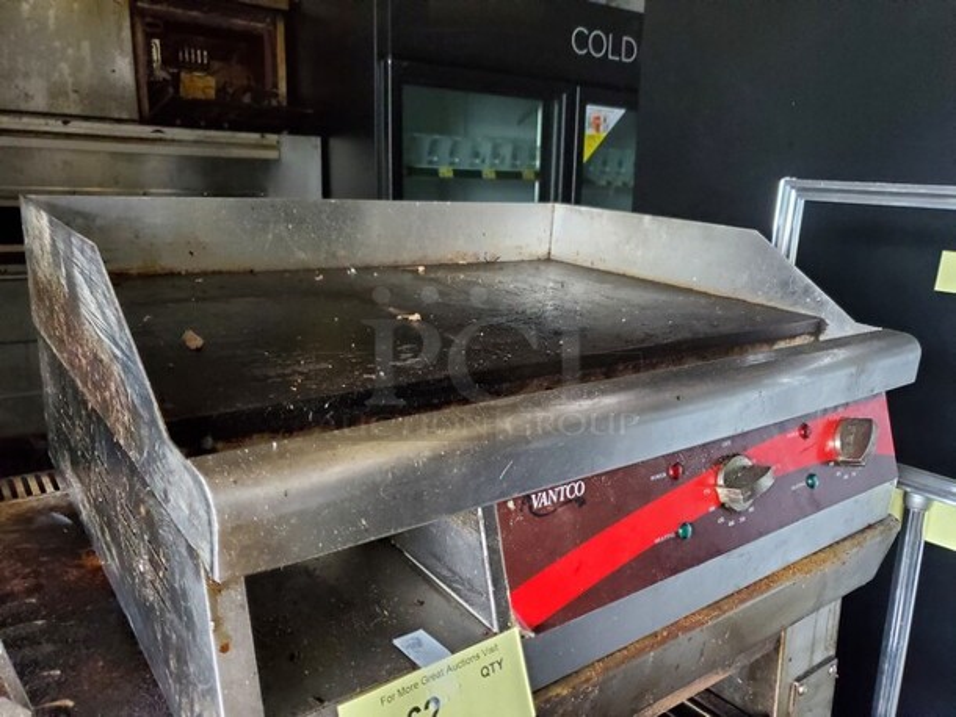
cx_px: 478
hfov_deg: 67.3
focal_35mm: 26
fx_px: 718
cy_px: 358
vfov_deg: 53.1
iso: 640
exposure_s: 1/50
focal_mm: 4.3
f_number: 1.5
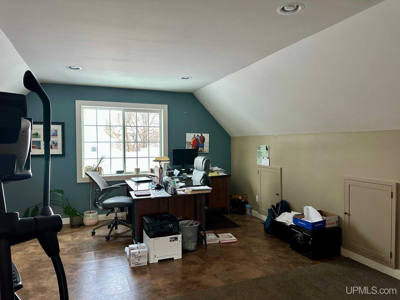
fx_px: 277
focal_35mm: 24
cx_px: 200
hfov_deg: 71.6
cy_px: 150
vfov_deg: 56.8
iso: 320
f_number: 1.78
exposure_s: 1/60
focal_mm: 6.86
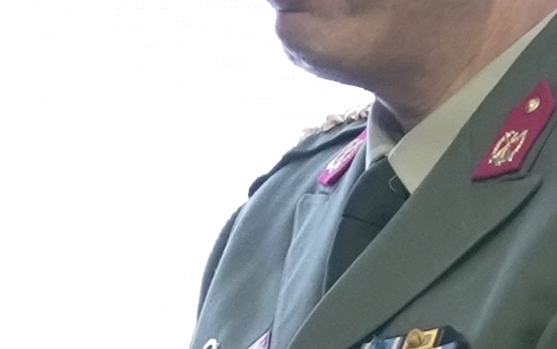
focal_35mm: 1333
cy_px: 534
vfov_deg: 1.0
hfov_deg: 1.6
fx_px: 20243
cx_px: -275
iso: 2500
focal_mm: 174
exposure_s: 1/320
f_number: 5
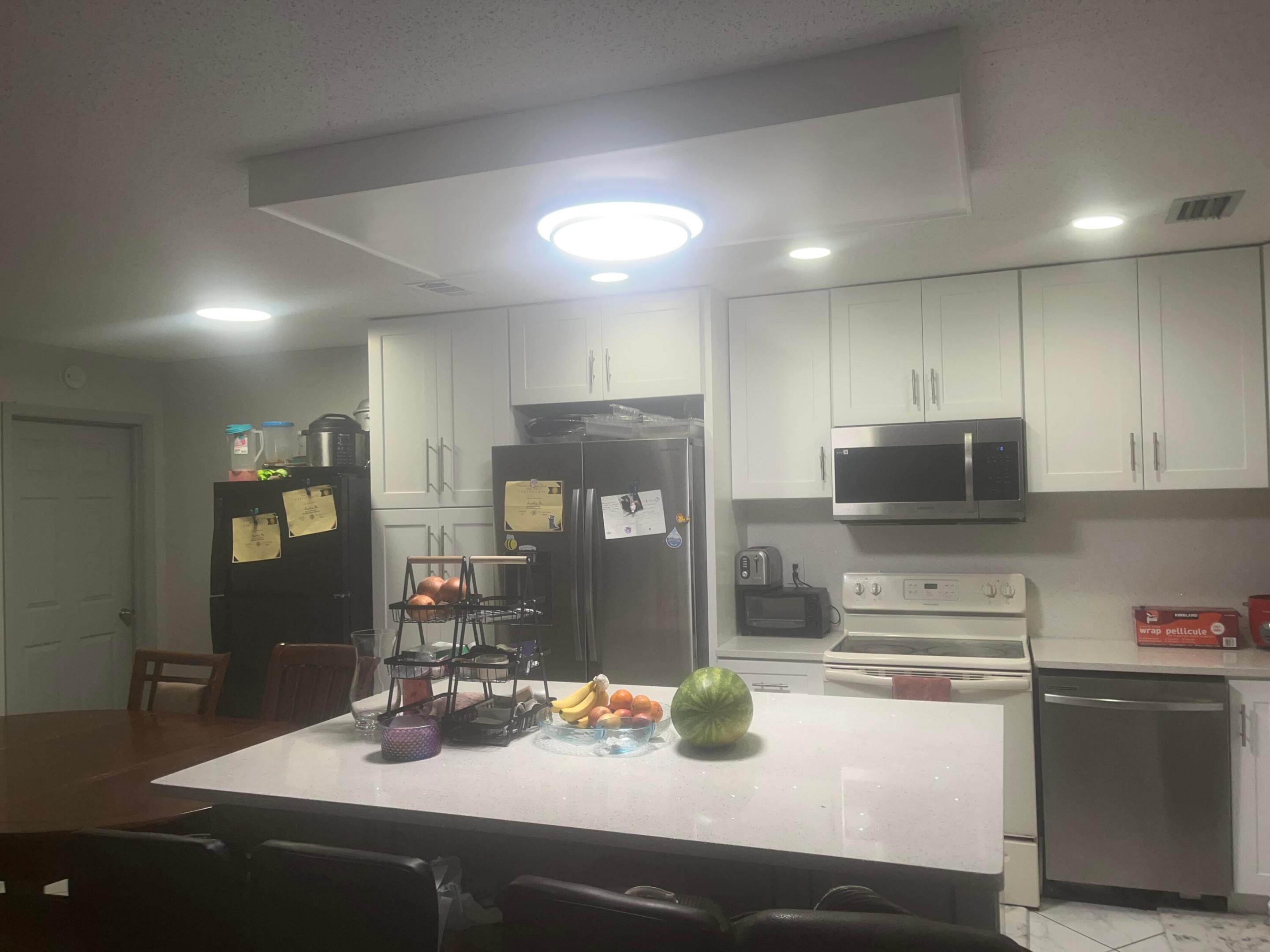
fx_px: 954
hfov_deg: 67.3
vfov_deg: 53.1
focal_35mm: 26
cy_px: 476
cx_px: 635
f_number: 1.6
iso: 80
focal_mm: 5.1
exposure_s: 1/68
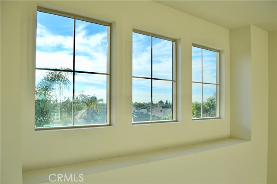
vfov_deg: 47.8
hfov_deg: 67.4
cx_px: 138
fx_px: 207
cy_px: 92
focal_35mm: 27
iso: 100
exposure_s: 1/160
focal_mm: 18
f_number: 6.3
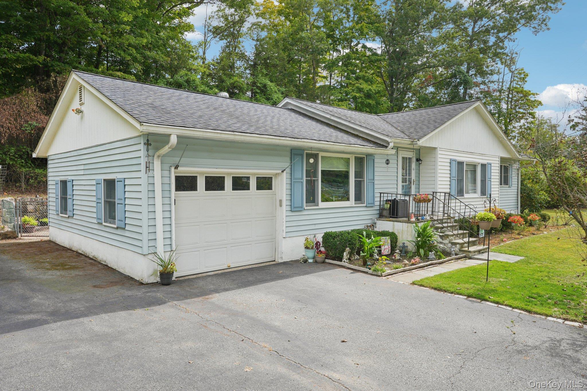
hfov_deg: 72.6
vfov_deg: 52.2
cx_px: 294
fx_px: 399
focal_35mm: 24
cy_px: 196
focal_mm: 24.5
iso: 100
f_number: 8
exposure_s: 1/100
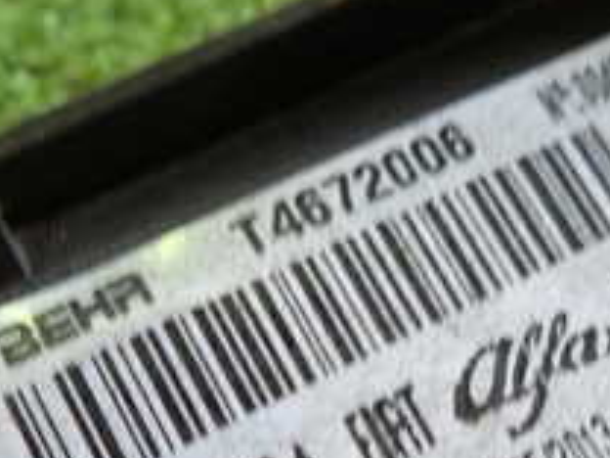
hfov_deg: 26.8
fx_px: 1269
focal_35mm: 72
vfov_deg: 20.3
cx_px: 431
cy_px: 317
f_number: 2
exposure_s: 1/30
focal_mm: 4.5
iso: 500
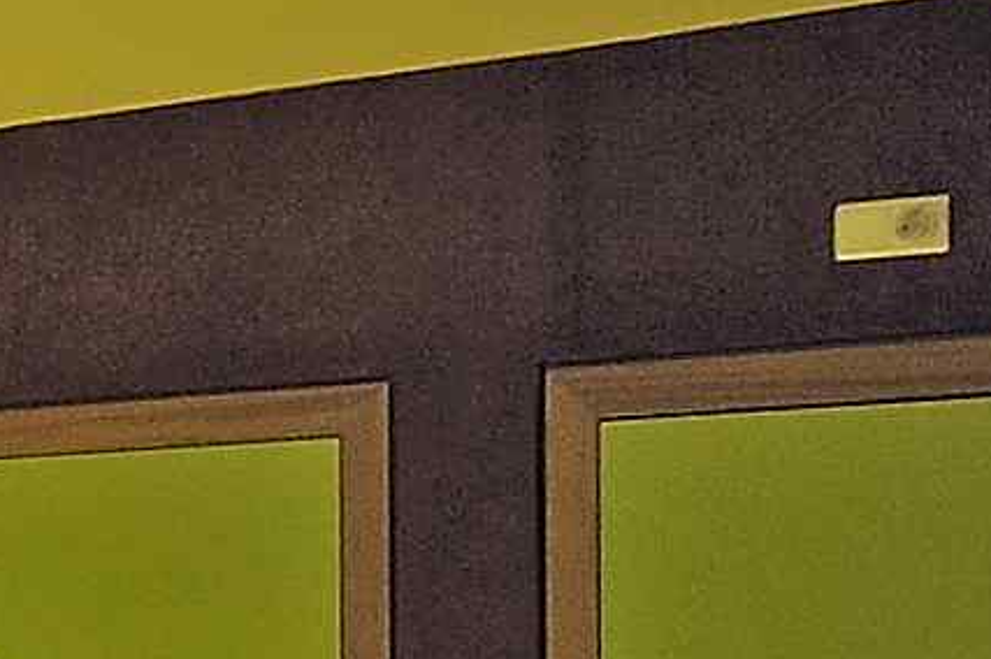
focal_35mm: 148
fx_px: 4071
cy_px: 664
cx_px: -1574
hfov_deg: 11.1
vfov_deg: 9.2
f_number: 7.1
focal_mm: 14
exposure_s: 1/80
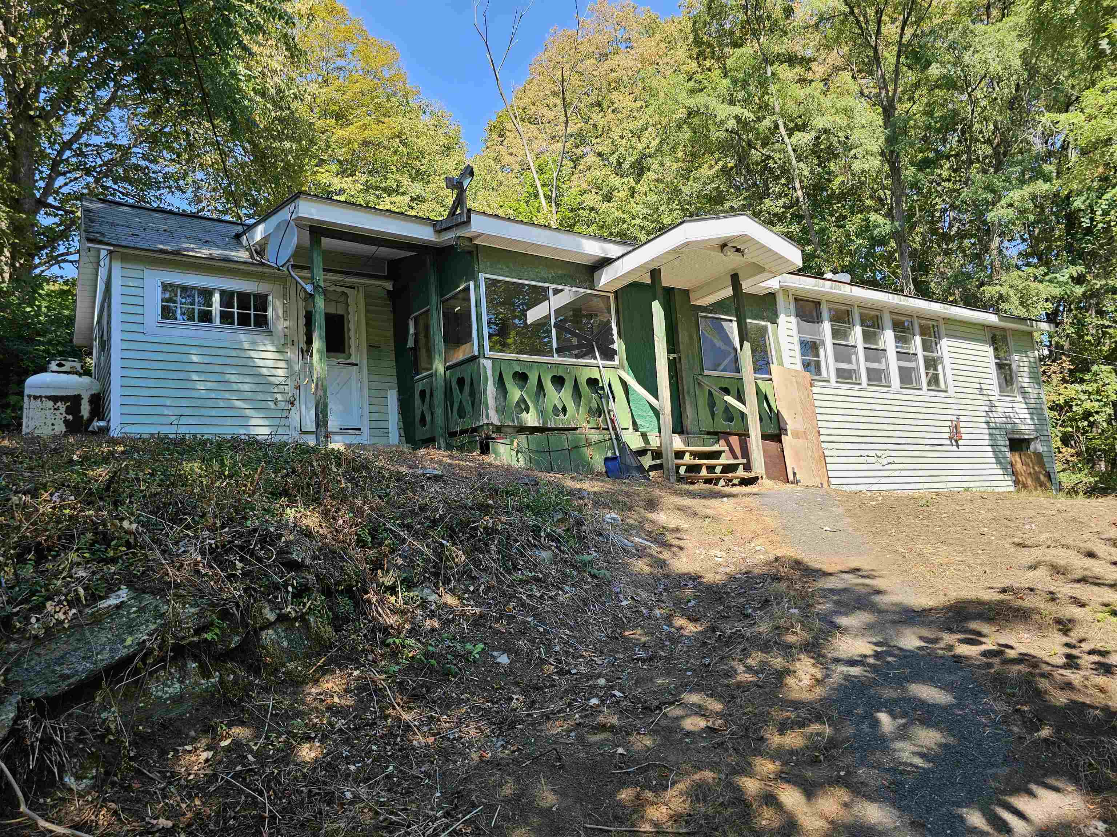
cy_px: 418
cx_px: 558
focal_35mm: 23
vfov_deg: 58.9
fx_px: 742
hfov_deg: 73.9
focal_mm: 6.3
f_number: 1.7
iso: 10
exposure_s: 1/192
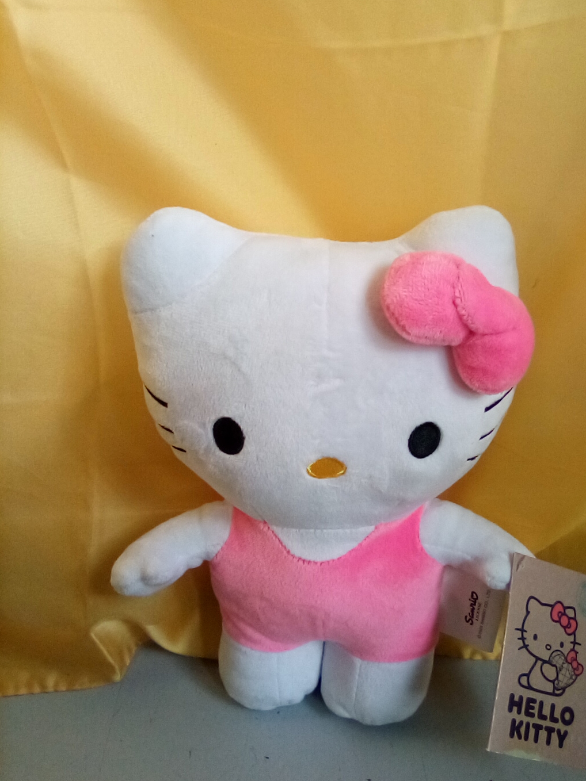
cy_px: 434
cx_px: 343
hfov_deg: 42.8
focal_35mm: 33
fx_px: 745
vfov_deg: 55.2
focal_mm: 2.27
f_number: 2.2
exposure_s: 1/196
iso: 70
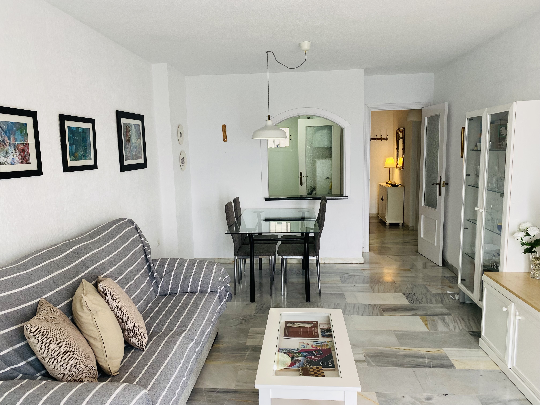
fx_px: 406
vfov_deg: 53.1
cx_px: 270
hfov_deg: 67.3
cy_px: 202
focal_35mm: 26
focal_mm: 4.25
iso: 80
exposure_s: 1/100
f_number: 1.8
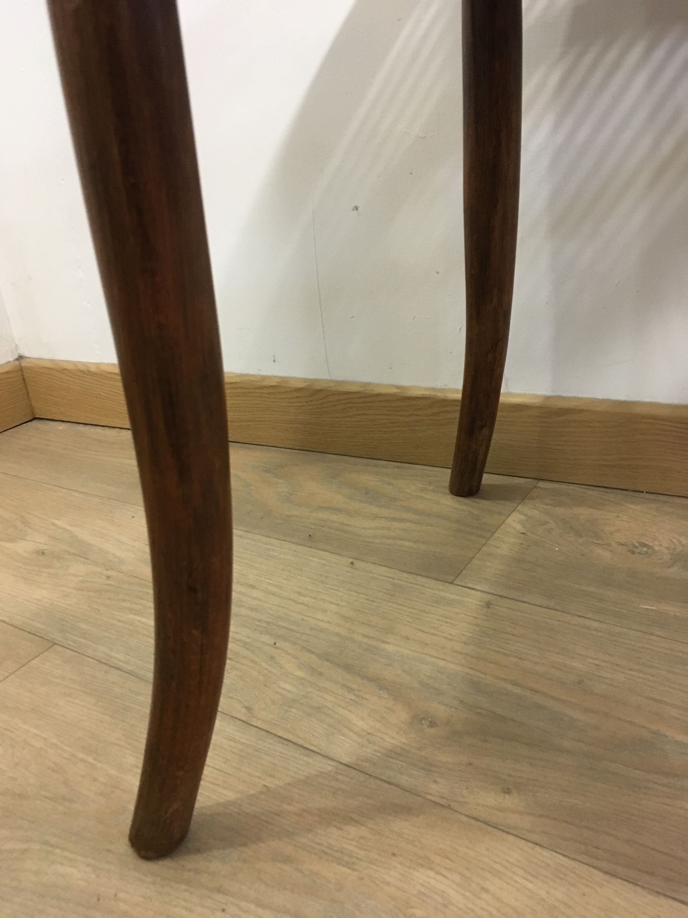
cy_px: 459
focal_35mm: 29
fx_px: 769
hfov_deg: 48.2
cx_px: 344
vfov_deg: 61.7
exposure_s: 1/25
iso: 200
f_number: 2.2
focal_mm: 4.15
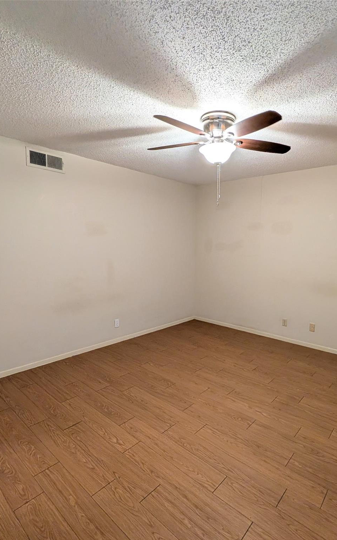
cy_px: 271
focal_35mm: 17
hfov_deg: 67.2
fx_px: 250
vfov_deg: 94.4
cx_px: 206
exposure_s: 1/60
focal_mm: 2.02
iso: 89
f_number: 1.7
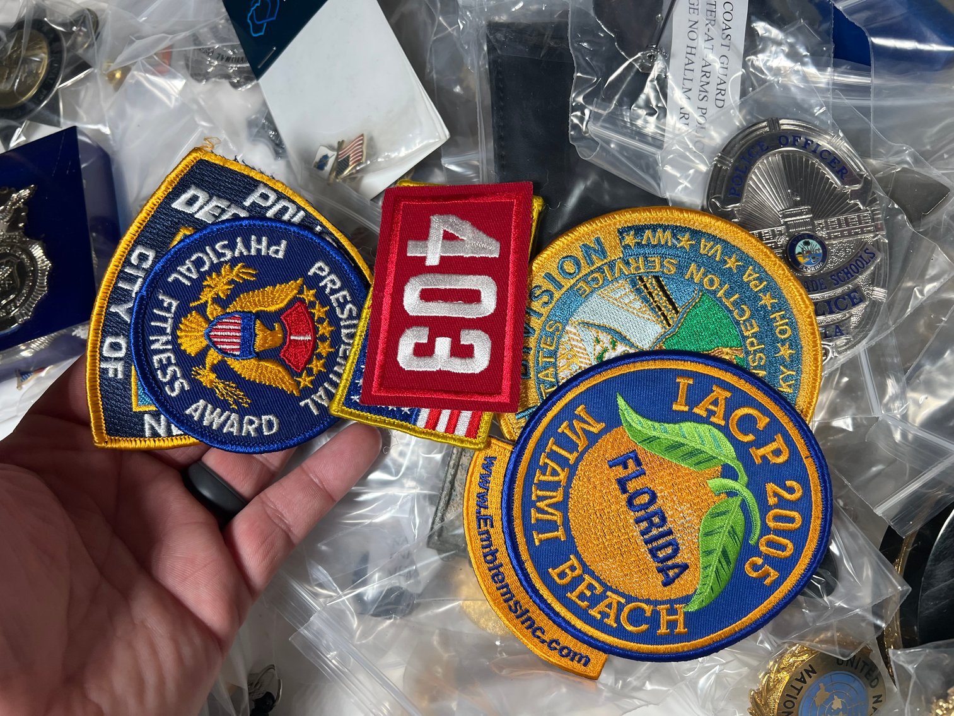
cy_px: 358
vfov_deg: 53.1
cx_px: 477
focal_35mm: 26
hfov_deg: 67.3
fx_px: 717
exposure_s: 1/120
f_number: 1.5
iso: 64
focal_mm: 5.7
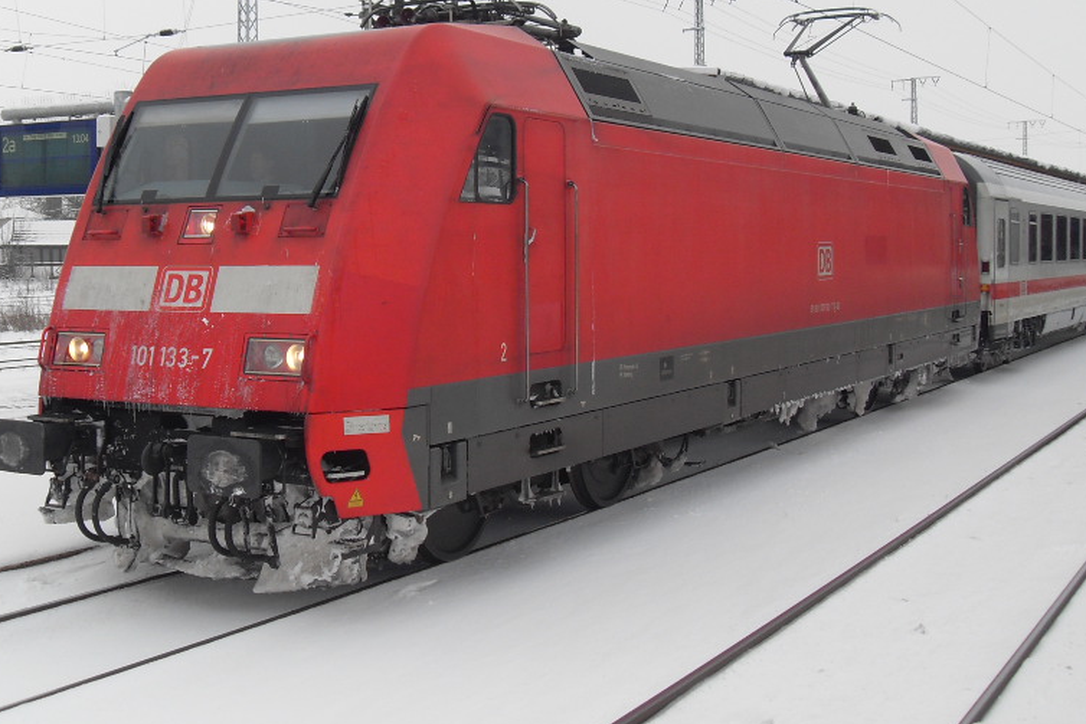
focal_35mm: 48
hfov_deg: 41.1
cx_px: 485
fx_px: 1448
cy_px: 261
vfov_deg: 28.0
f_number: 7
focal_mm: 6.3
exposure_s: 1/60
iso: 80
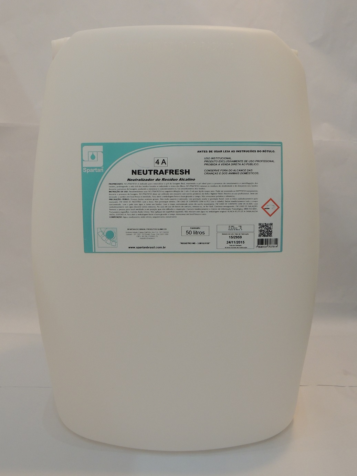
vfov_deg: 46.8
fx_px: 550
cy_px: 238
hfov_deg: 36.0
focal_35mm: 40
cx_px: 178
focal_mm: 7.1
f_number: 3.3
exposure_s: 1/40
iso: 400
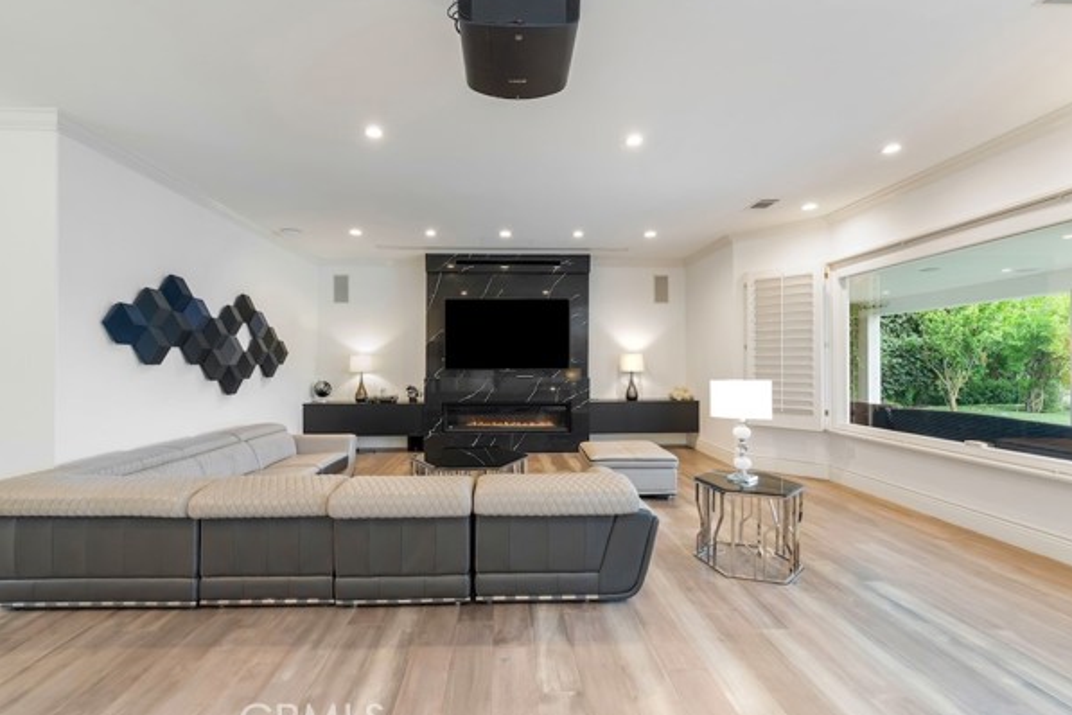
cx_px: 514
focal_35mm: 15
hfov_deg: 100.3
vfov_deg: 77.3
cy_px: 363
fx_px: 447
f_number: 9
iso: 640
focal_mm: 14
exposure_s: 1/4
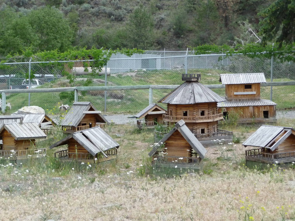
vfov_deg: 13.2
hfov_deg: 17.6
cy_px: 110
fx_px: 954
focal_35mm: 112
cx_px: 148
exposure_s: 1/500
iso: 320
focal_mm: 19.1
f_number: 4.7
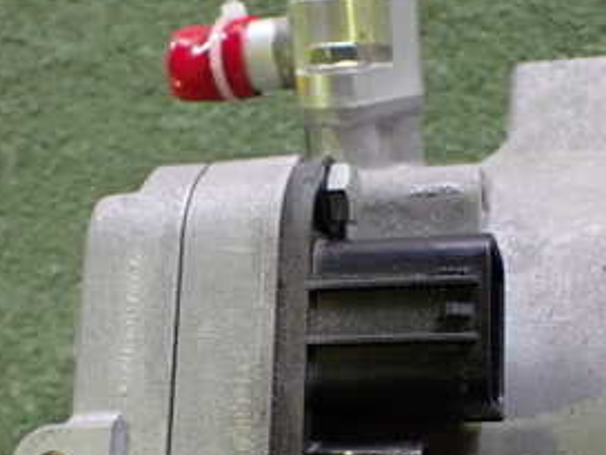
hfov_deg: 29.4
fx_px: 1156
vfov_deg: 21.9
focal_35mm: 66
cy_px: 382
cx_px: 331
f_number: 2.3
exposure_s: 1/100
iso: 800
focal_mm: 5.4
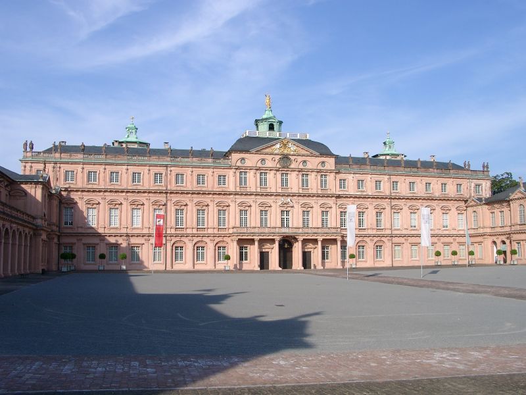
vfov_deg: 41.8
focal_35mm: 34
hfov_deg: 54.0
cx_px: 263
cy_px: 198
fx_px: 517
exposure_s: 1/678
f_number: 4
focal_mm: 7.13
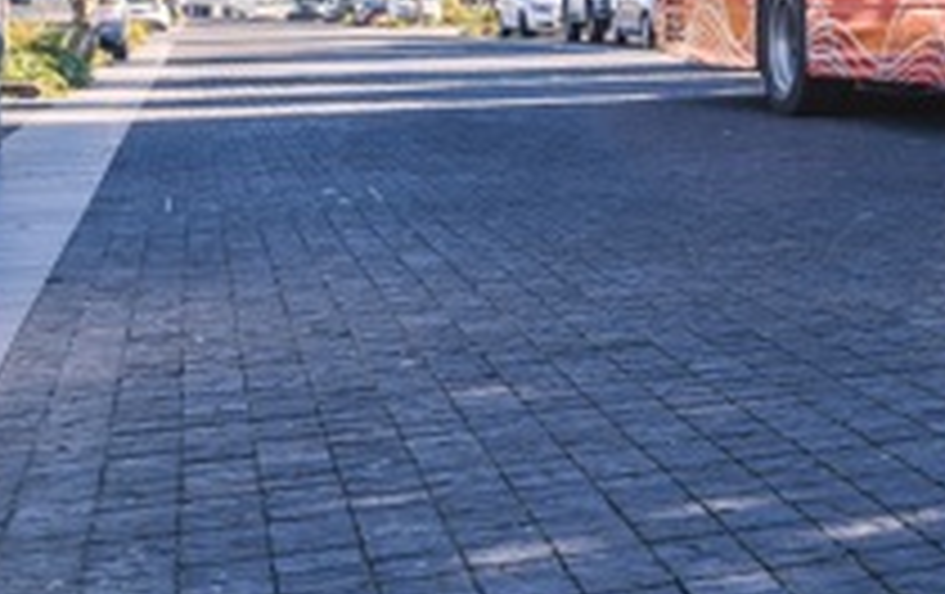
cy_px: -25
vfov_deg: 16.2
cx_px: 1390
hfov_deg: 22.0
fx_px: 2038
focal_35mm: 79
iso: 80
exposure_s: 1/80
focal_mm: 24
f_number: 8
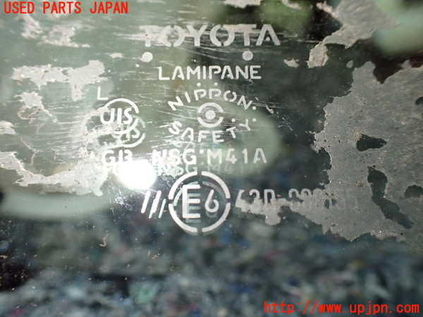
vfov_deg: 46.8
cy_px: 158
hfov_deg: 60.0
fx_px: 367
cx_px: 212
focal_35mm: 30
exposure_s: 1/125
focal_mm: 5.4
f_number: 2.3
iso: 640
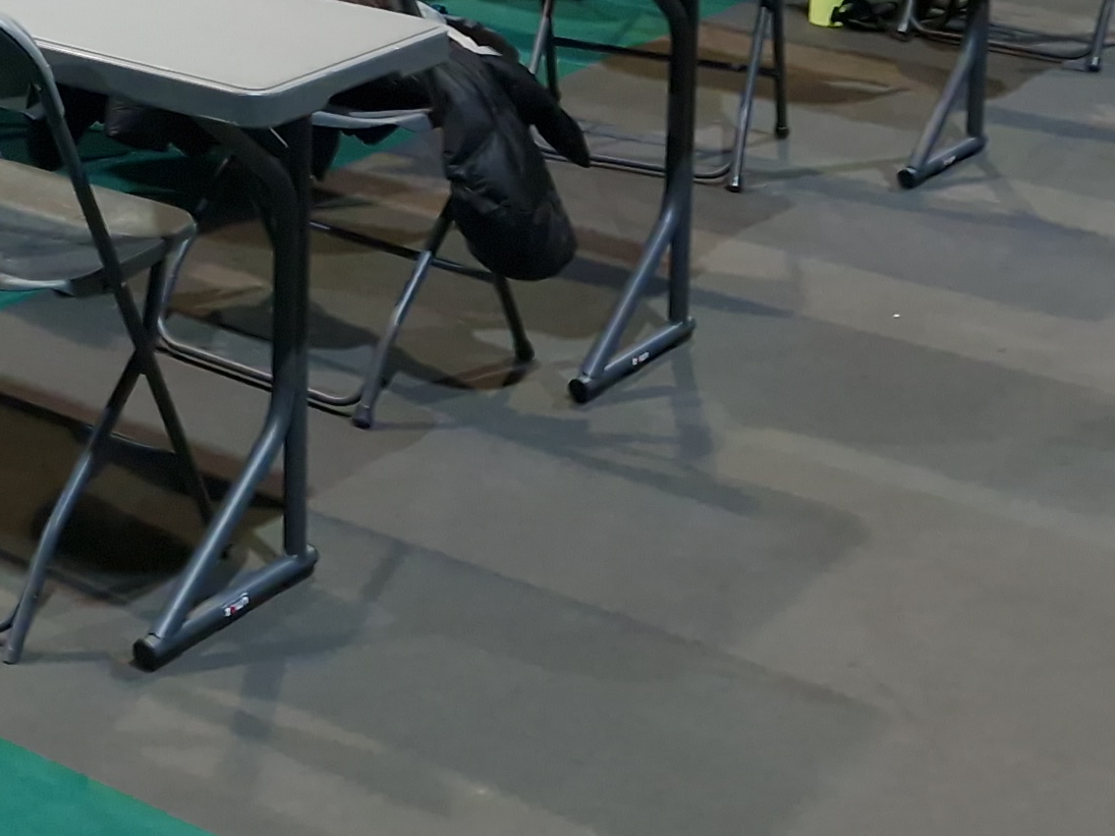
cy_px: -355
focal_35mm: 84
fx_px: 2705
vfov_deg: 16.3
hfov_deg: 21.0
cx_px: -361
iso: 320
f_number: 1.8
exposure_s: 1/50
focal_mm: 5.4
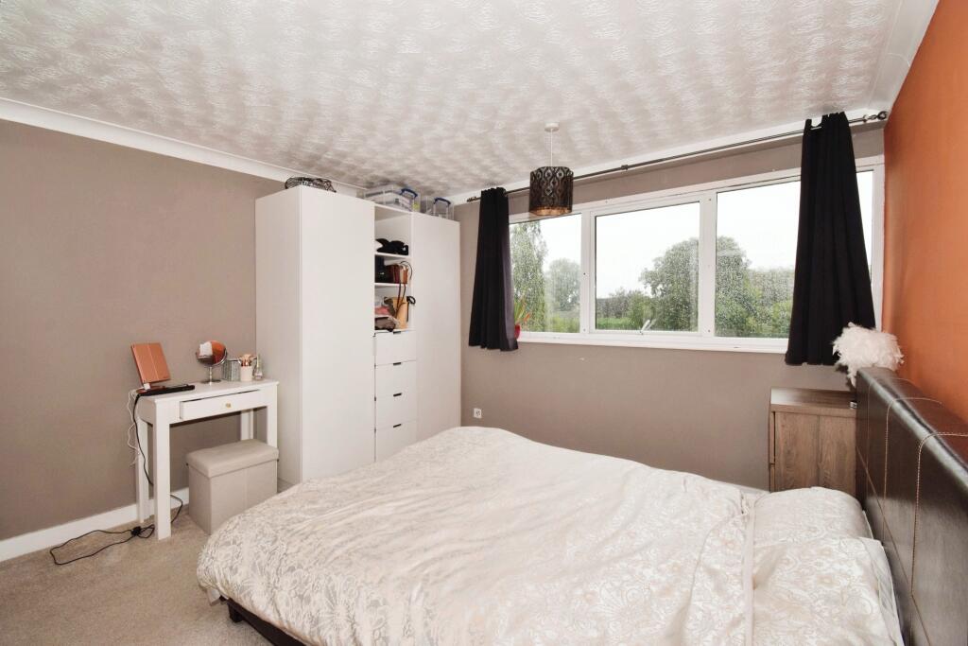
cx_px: 484
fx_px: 403
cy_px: 323
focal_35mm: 15
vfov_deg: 77.3
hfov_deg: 100.4
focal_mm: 10
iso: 1000
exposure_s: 1/60
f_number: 7.1
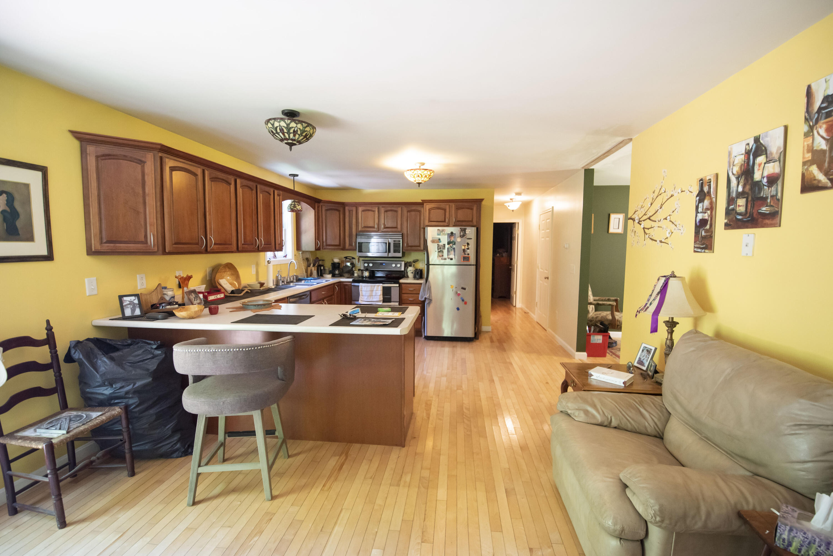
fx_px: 347
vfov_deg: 77.4
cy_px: 278
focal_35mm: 15
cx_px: 416
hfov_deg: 100.4
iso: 1600
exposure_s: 1/125
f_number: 2.8
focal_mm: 15
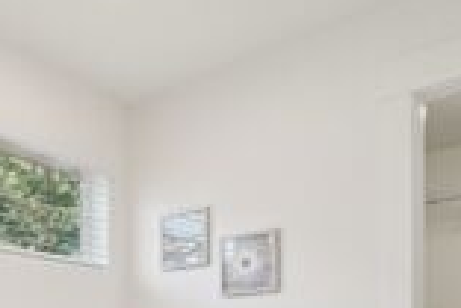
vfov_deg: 28.6
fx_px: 525
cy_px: 363
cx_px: 68
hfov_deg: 44.2
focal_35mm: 41
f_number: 8
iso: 1600
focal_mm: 16
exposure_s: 1/125
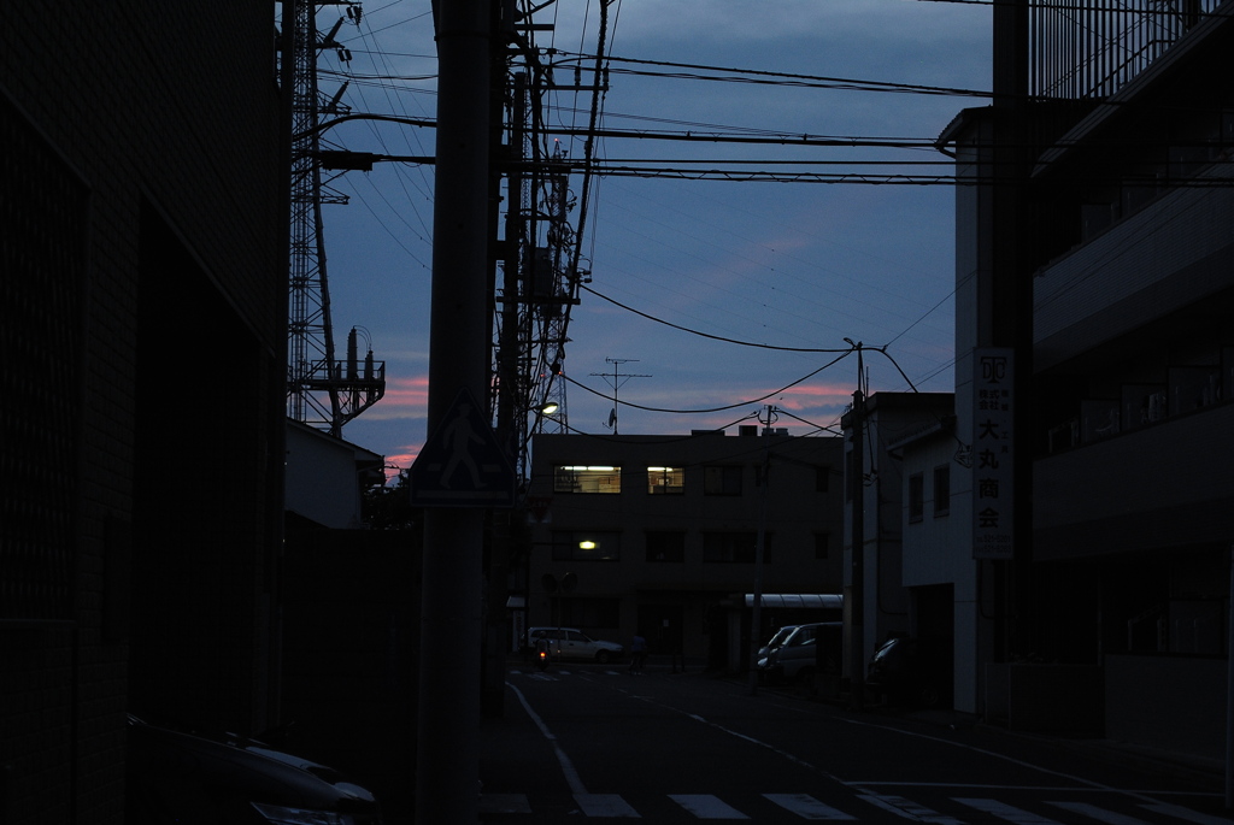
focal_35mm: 82
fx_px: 2831
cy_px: 412
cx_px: 617
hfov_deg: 24.6
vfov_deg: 16.6
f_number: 5.6
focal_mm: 55
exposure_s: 1/60
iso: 400
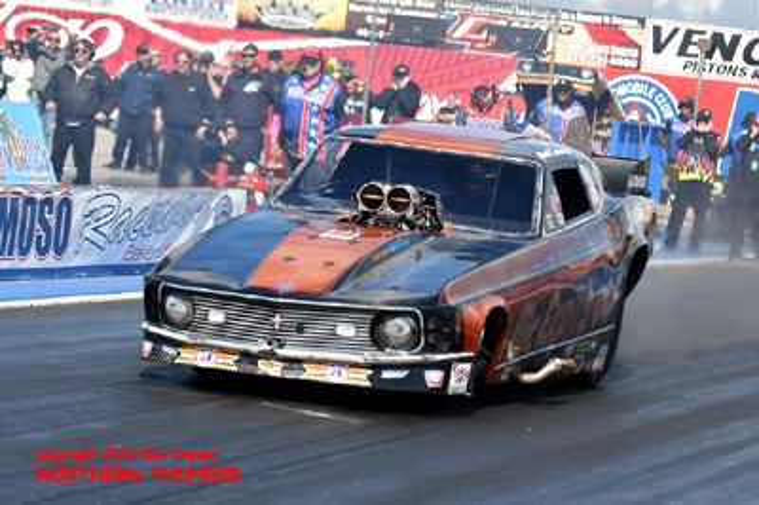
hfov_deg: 16.7
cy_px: 252
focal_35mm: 123
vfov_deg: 11.1
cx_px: 380
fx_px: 2591
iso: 160
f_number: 5.6
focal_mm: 82
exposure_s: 1/3200
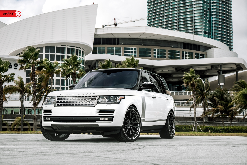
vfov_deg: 19.4
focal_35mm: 70
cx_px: 124
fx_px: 480
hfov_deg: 28.9
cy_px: 82
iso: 125
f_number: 7.1
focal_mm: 70
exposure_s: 1/160
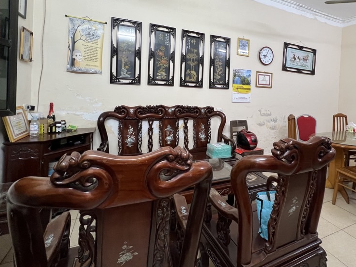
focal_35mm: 18
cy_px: 97
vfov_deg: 70.2
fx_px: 185
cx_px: 217
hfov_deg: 86.4
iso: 200
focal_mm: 1.57
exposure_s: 1/50
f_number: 1.8
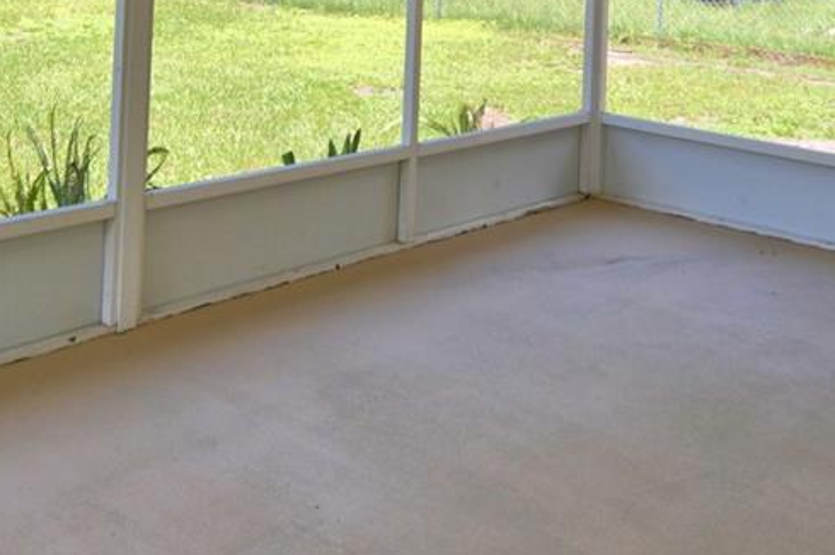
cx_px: 291
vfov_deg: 24.5
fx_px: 1136
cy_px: -136
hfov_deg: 40.0
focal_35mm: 49
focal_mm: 10
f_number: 4.5
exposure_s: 1/500
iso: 180
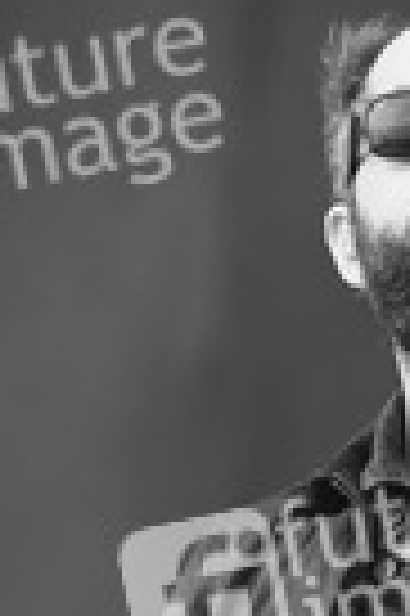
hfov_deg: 2.7
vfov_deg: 4.0
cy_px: 800
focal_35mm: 512
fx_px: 8768
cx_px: 482
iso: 160
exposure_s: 1/320
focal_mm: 175
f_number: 4
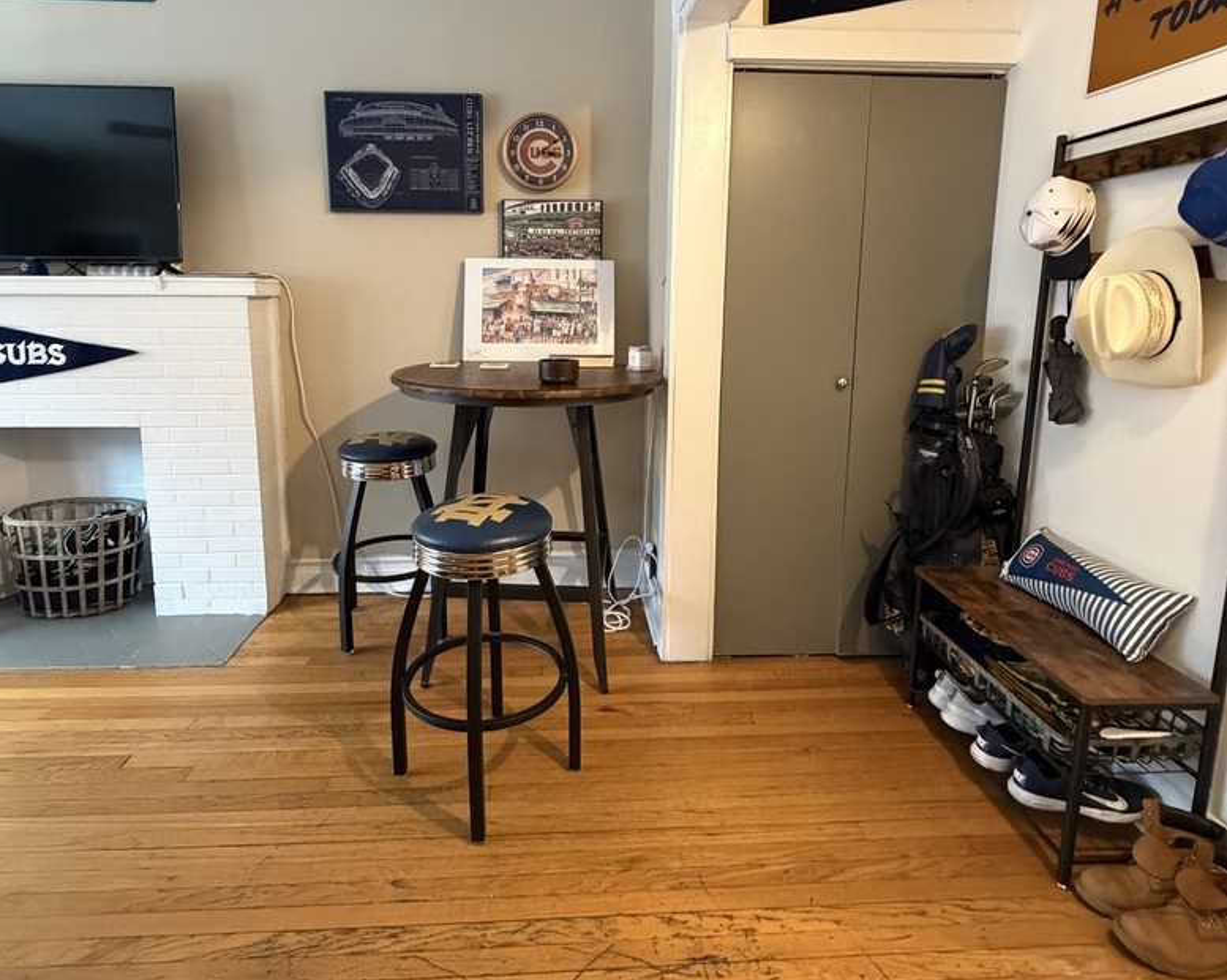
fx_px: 690
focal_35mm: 19
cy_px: 396
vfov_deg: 70.2
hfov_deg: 83.3
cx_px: 589
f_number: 2.2
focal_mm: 2.22
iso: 800
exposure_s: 1/60
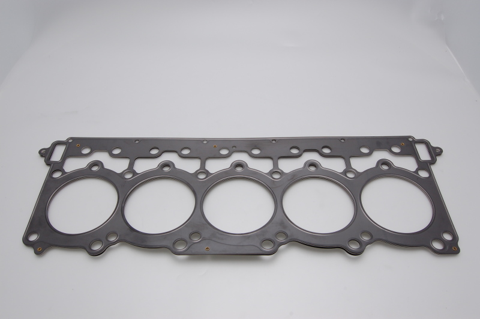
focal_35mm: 28
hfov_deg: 64.6
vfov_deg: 45.5
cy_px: 160
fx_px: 379
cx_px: 240
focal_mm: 19
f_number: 11
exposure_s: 1/125
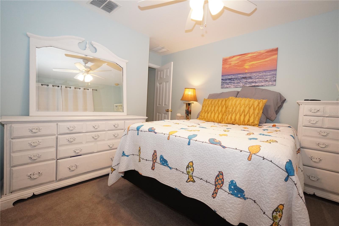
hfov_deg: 95.0
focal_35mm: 16
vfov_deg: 72.0
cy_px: 113
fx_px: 155
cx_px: 170
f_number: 4
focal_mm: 11
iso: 1600
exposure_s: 1/160
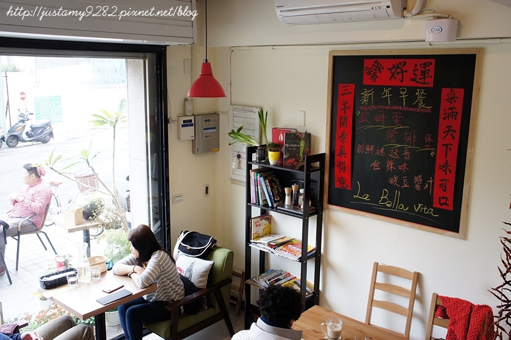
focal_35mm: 33
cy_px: 170
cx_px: 256
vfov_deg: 39.9
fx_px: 468
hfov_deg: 57.2
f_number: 7.1
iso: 500
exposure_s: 1/40
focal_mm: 22
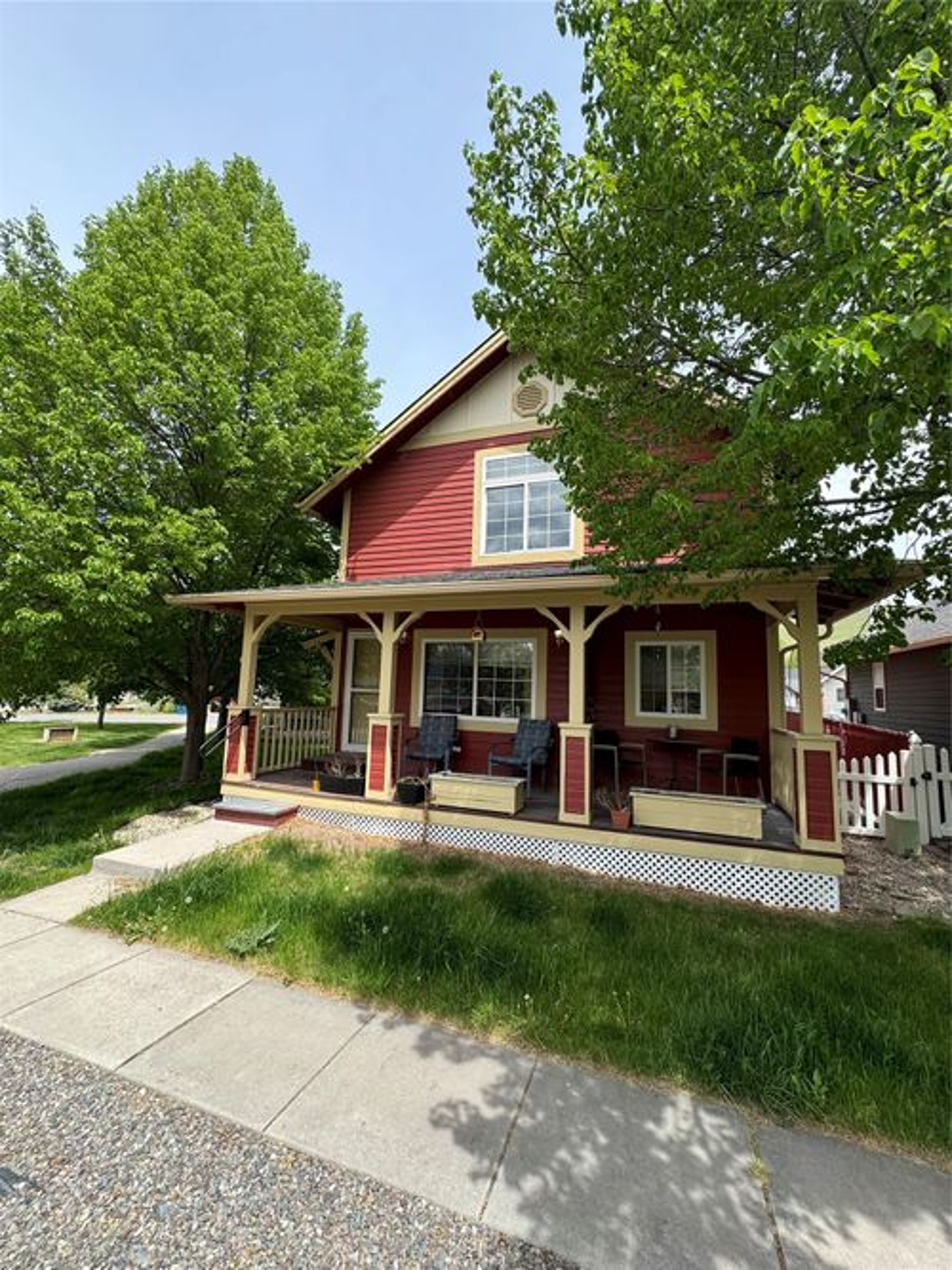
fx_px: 514
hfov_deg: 85.7
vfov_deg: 102.1
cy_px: 635
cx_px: 476
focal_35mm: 14
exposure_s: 1/669
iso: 50
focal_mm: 2.22
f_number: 2.2
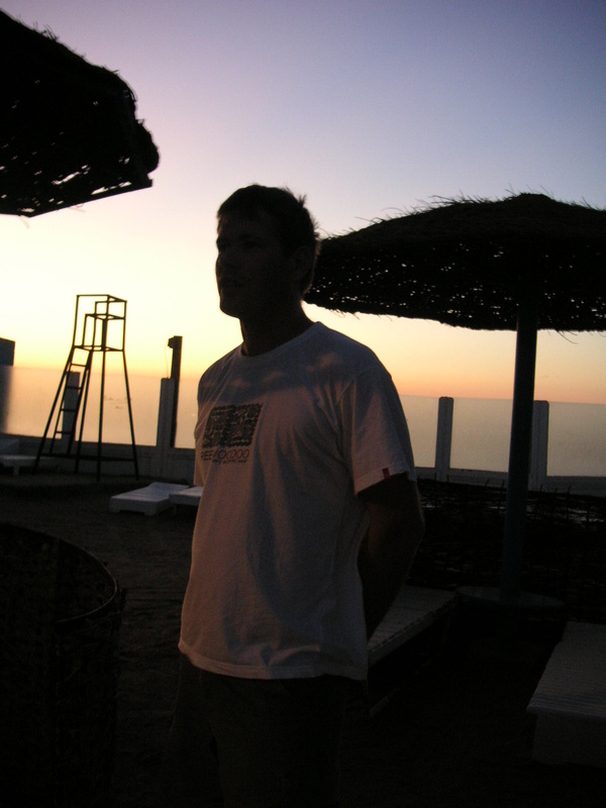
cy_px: 404
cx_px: 303
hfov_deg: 38.7
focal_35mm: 37
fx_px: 864
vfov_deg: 50.1
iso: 100
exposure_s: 1/6
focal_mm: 6.1
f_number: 2.8
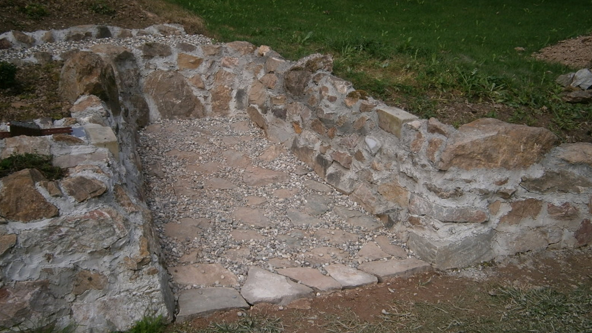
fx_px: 628
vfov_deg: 29.7
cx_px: 298
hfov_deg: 50.5
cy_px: 172
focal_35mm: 40
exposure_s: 1/800
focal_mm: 6.4
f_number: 3.1
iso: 80
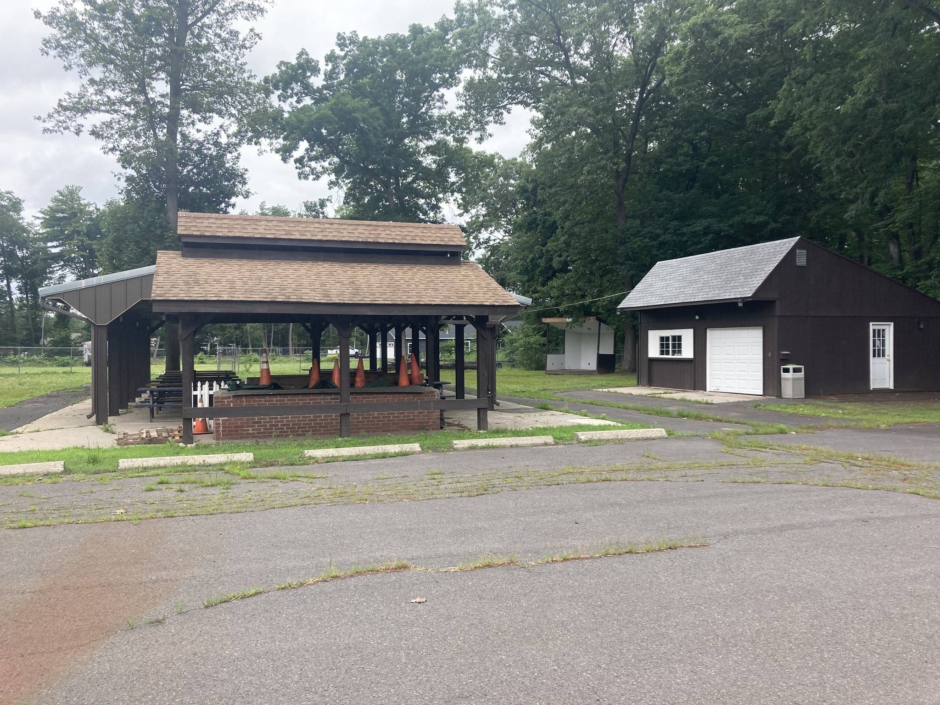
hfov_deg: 63.4
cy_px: 352
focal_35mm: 28
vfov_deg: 49.7
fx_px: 760
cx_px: 470
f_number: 1.8
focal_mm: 3.99
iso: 20
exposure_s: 1/405
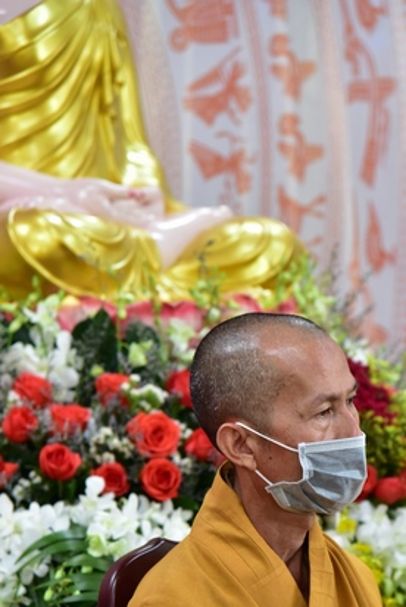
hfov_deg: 7.3
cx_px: 284
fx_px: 3192
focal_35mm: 189
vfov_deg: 10.8
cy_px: 459
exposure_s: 1/125
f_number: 4.5
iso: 2500
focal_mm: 120
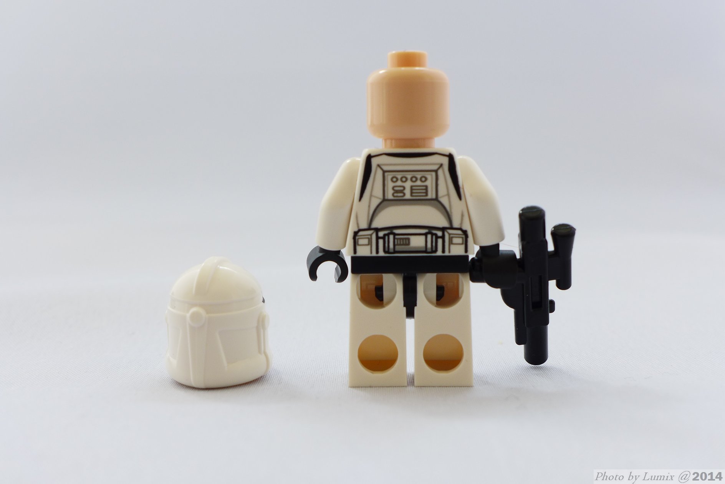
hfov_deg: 39.6
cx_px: 362
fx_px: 1007
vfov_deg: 27.0
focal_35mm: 50
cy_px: 242
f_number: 3.5
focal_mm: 9.8
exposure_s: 1/20
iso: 80
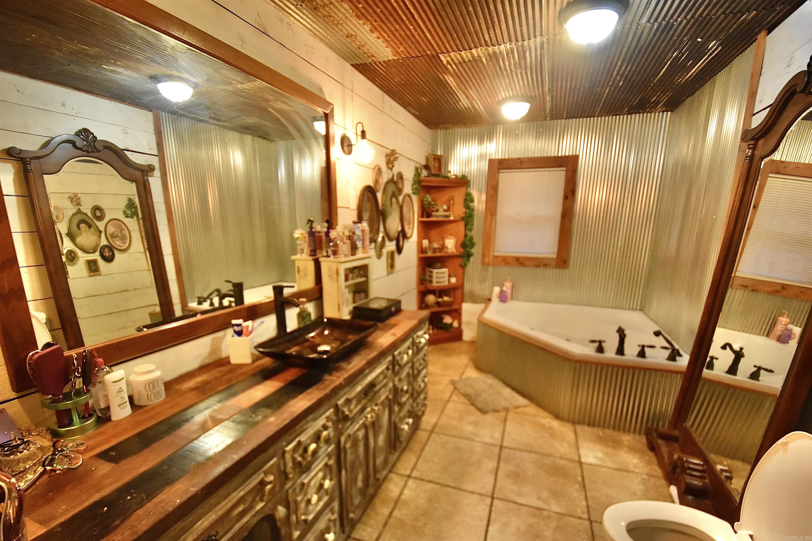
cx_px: 406
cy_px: 270
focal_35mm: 15
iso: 1600
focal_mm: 10
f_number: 3.5
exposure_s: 1/60
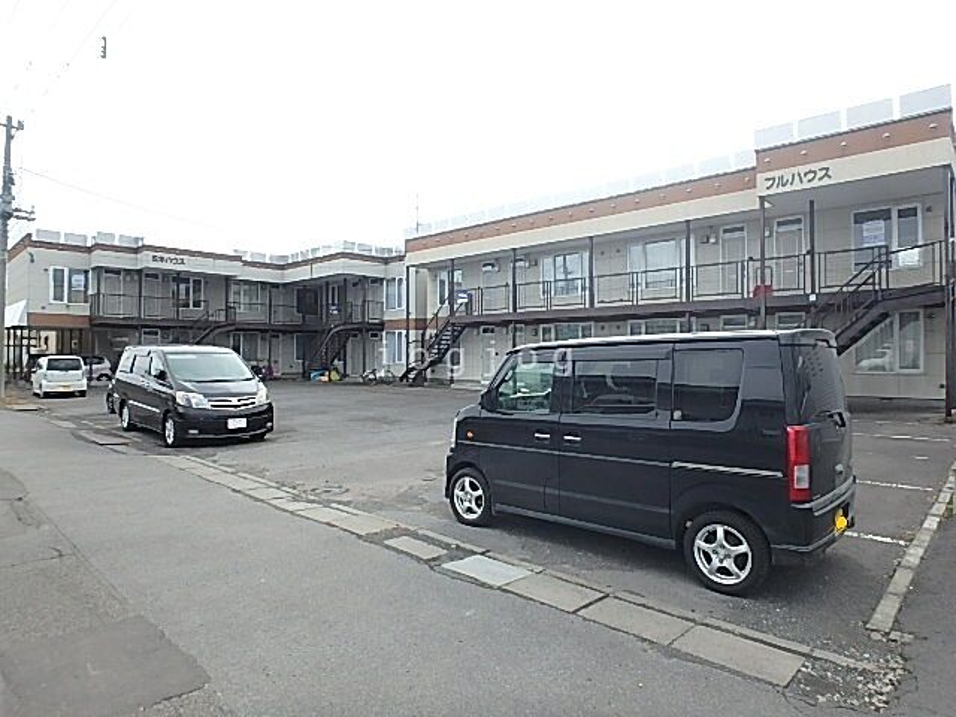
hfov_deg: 79.0
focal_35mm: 21
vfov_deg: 63.4
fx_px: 580
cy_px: 358
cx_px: 478
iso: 125
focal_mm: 3.7
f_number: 3.5
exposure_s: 1/500
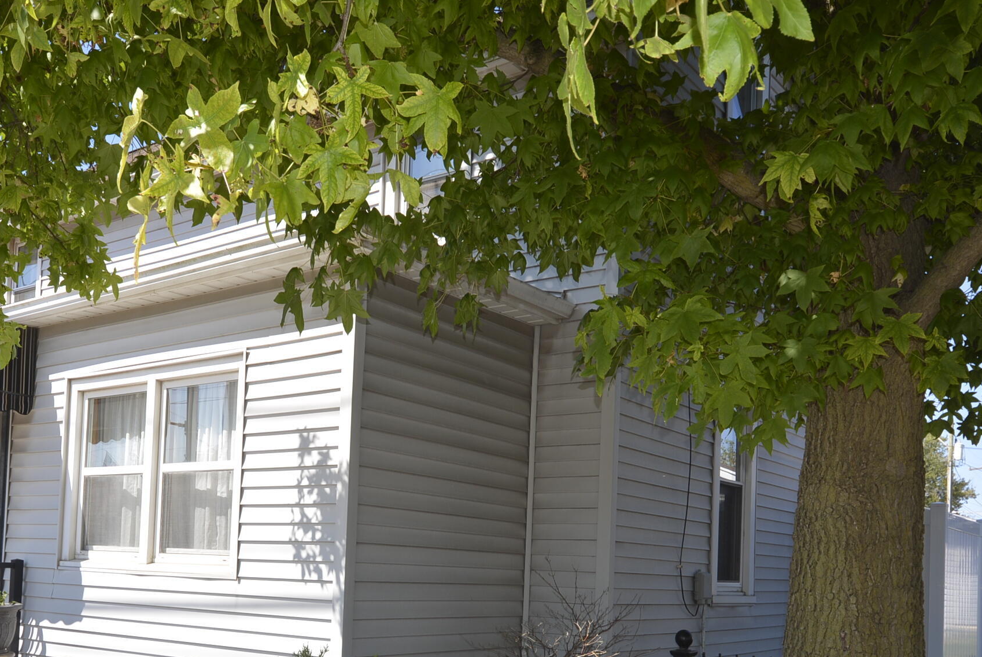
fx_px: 1010
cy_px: 530
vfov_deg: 34.8
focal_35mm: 37
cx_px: 399
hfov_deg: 51.6
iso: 100
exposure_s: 1/200
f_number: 7.1
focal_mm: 14
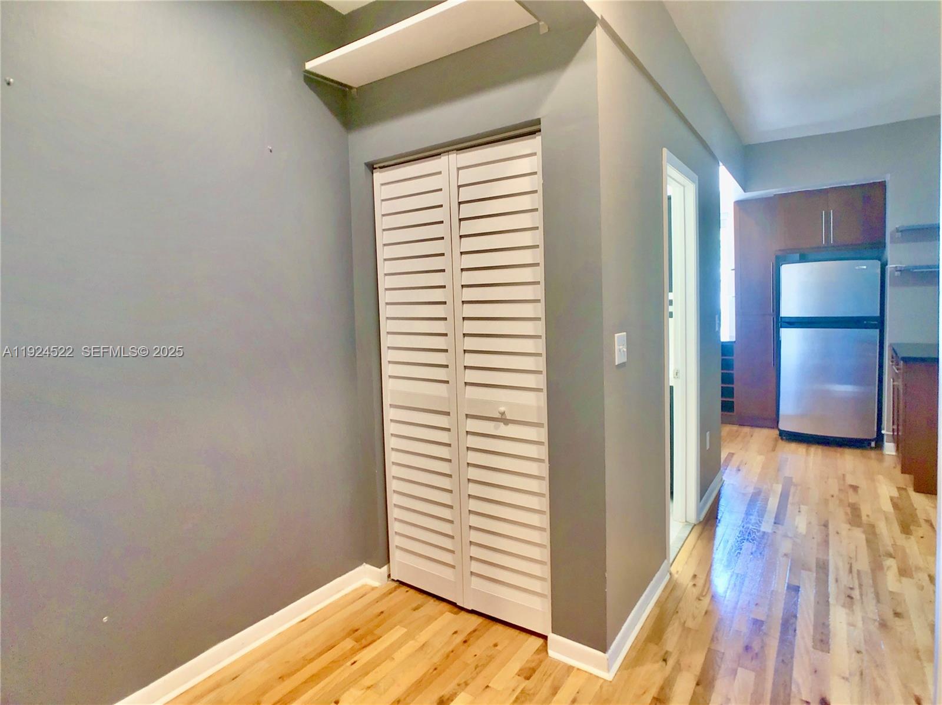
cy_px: 352
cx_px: 471
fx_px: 762
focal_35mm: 28
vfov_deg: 49.7
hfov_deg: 63.5
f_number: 1.8
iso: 50
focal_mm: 4
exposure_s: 1/30
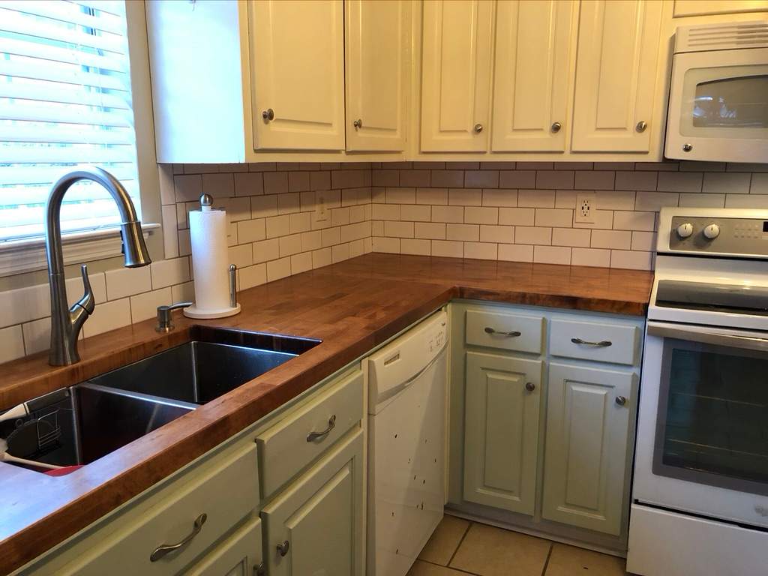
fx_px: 621
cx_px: 384
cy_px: 288
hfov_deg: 63.4
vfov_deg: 49.7
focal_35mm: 28
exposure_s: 1/15
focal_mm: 3.99
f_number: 1.8
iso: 100
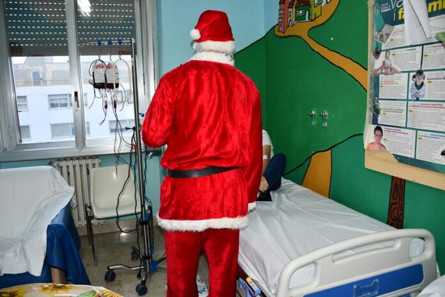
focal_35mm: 27
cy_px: 148
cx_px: 222
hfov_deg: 67.4
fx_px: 334
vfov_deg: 47.9
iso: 400
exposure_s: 1/80
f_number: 3.5
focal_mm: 18
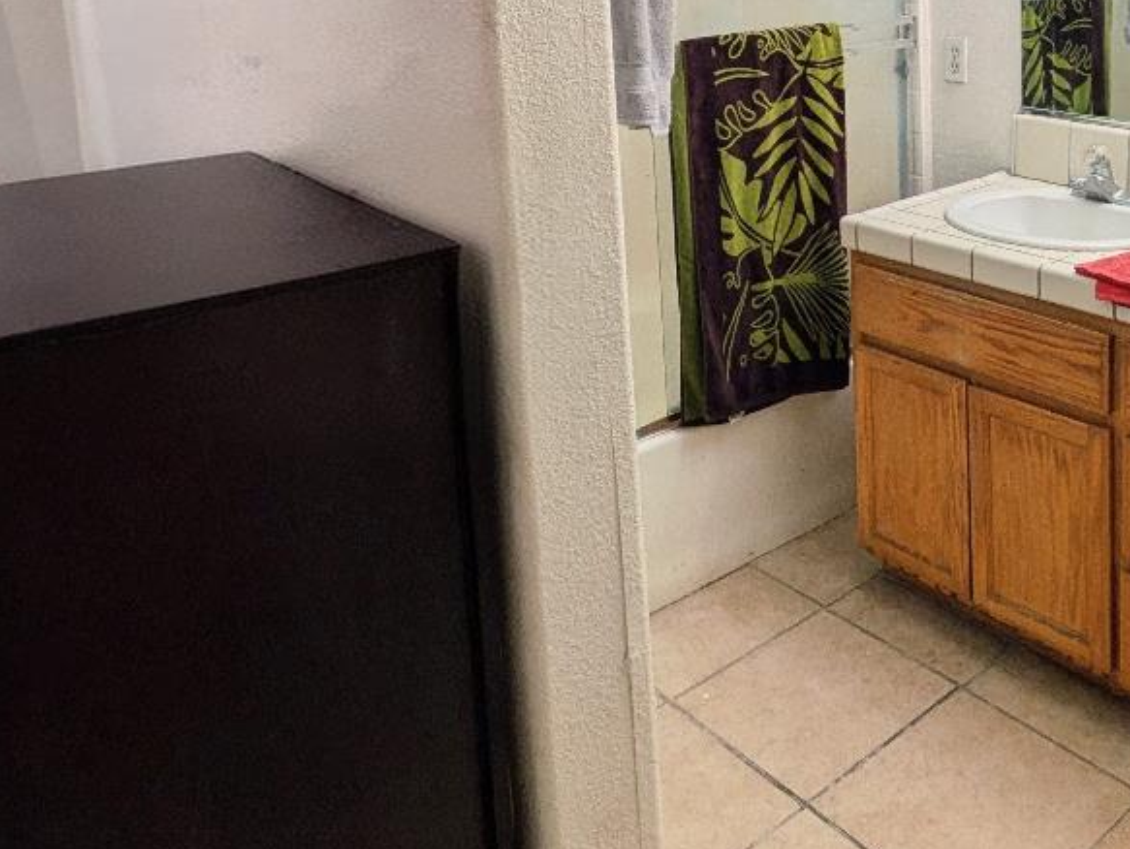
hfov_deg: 48.9
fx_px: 1176
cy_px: 89
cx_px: 877
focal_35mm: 36
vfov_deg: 37.2
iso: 59
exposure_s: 1/120
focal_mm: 1.83
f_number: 2.2
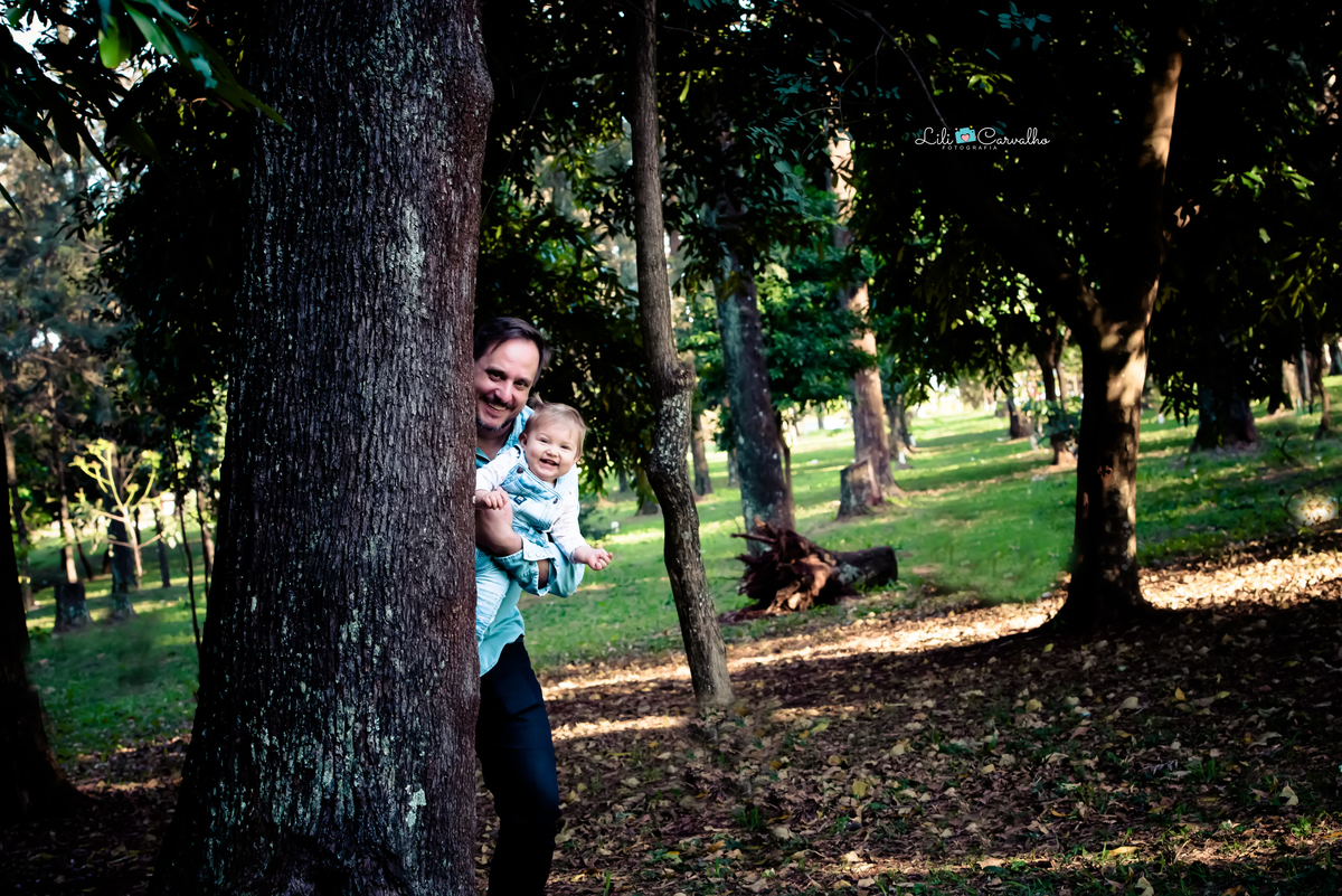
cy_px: 448
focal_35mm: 70
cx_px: 671
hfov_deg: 28.8
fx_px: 2610
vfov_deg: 19.5
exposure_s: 1/200
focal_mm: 70
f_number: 8
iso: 2000
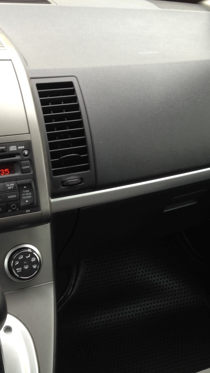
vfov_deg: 42.1
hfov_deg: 24.4
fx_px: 485
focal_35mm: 49
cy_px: 189
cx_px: 110
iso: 50
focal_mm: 4.12
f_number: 2.4
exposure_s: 1/24
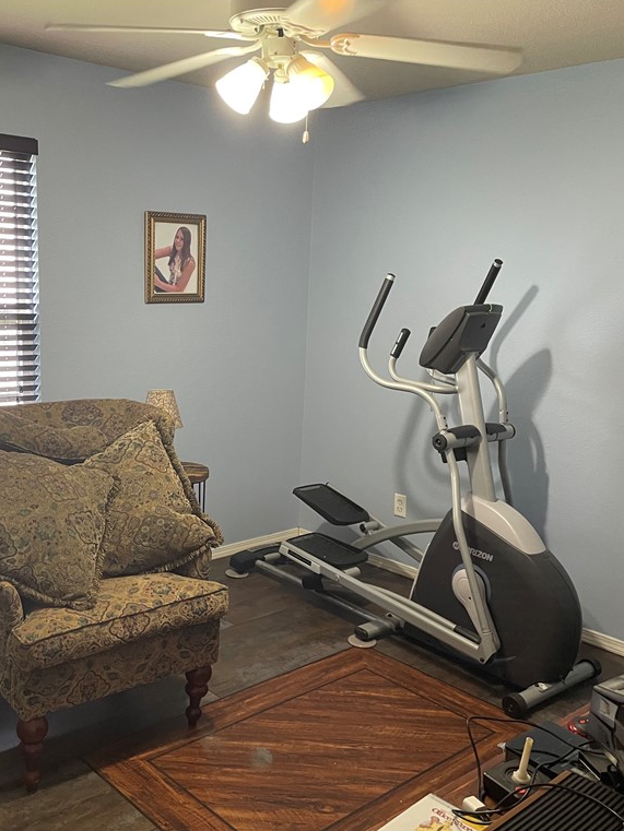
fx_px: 841
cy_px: 416
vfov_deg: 52.6
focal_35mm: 35
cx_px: 243
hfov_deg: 40.5
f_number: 1.6
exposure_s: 1/60
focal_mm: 4.2
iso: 200
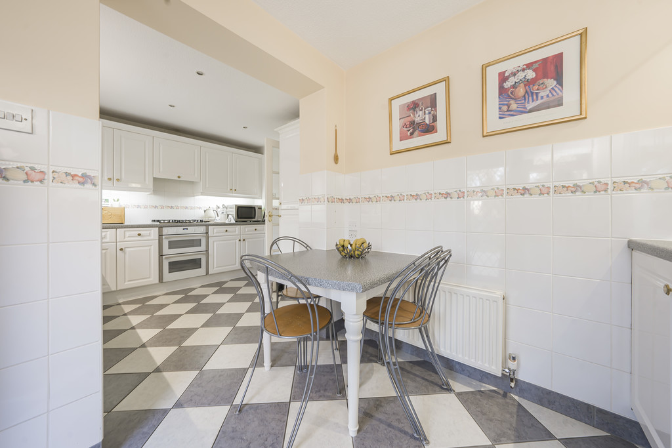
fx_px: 224
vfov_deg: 90.0
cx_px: 336
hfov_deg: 112.6
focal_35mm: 12
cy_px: 224
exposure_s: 1/2.5
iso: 320
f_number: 9
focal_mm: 12
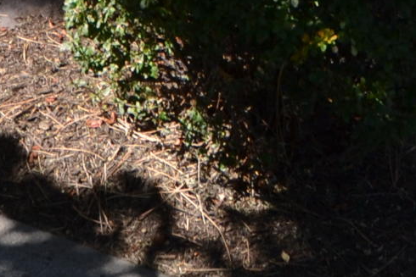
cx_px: 328
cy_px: -532
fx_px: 1220
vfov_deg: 10.0
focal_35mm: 106
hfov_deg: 19.2
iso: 100
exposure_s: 1/160
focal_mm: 11.5
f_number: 6.3
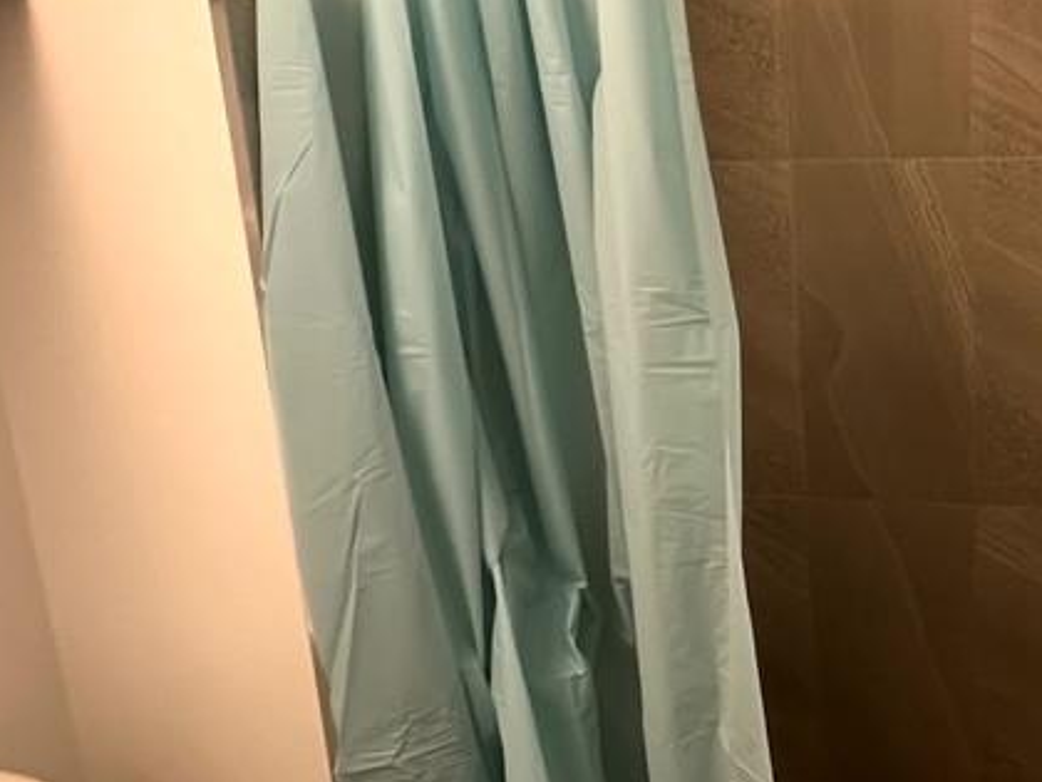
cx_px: 878
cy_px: 283
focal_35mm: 36
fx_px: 1084
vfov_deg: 39.3
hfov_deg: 47.6
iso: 640
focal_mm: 2.22
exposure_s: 1/60
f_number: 2.2
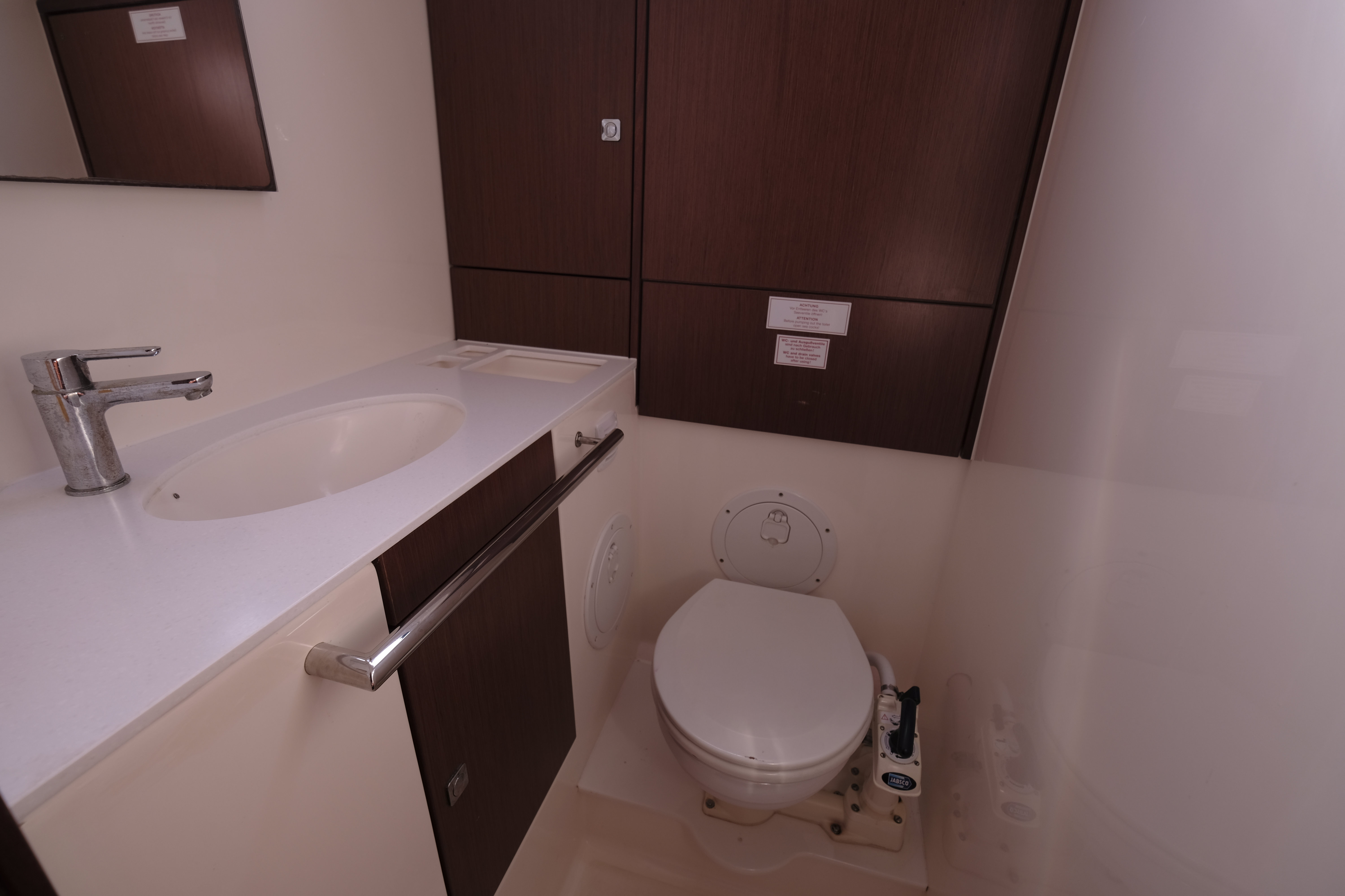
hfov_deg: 100.4
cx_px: 672
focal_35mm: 15
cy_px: 448
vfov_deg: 77.3
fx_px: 560
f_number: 4
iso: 100
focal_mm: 10
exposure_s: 1/20
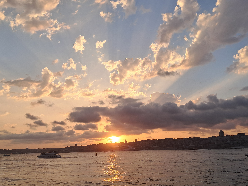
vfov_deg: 44.1
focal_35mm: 32
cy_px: 104
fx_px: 229
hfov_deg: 56.8
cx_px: 131
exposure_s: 1/387
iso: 50
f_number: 1.8
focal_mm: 4
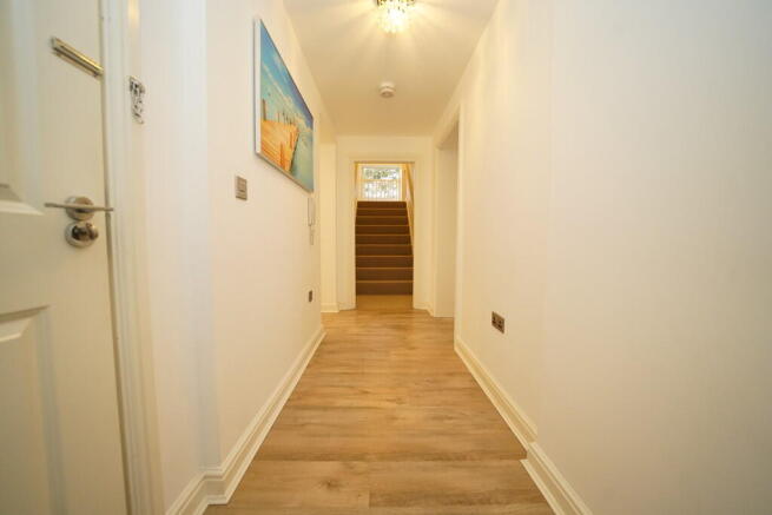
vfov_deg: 90.0
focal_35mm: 12
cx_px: 386
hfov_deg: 112.6
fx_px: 257
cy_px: 258
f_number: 4
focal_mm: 12
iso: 6400
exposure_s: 1/160
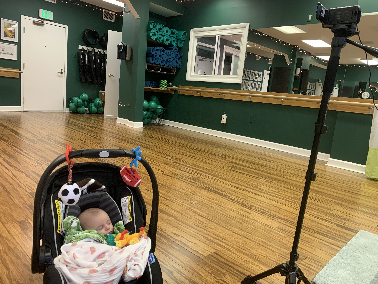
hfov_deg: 67.3
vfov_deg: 53.1
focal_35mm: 26
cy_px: 142
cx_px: 189
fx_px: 284
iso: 125
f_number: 1.8
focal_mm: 4.25
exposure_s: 1/60
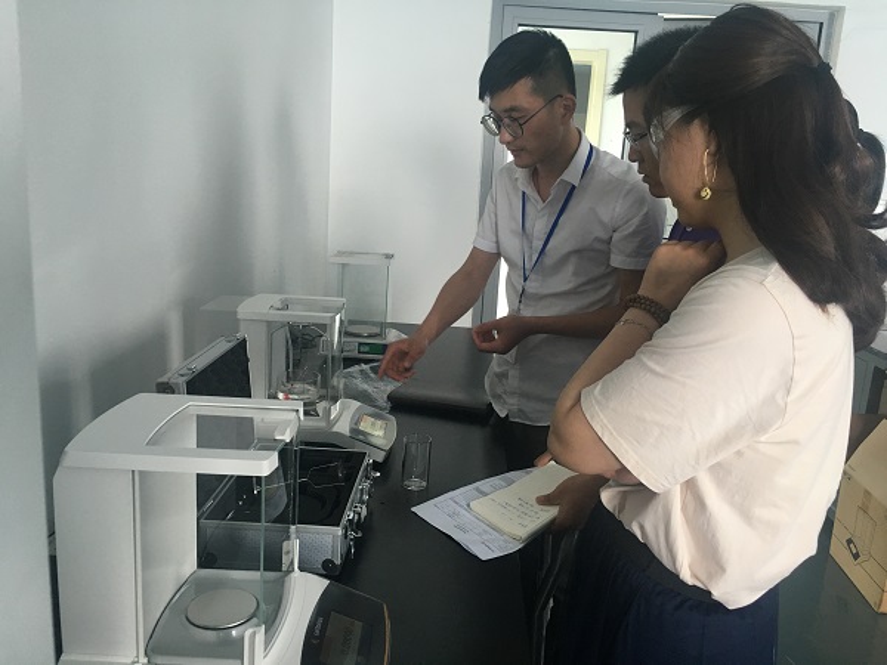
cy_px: 332
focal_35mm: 29
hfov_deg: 61.7
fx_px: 743
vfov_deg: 48.2
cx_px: 444
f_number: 2.2
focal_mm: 4.15
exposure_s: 1/33
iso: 64
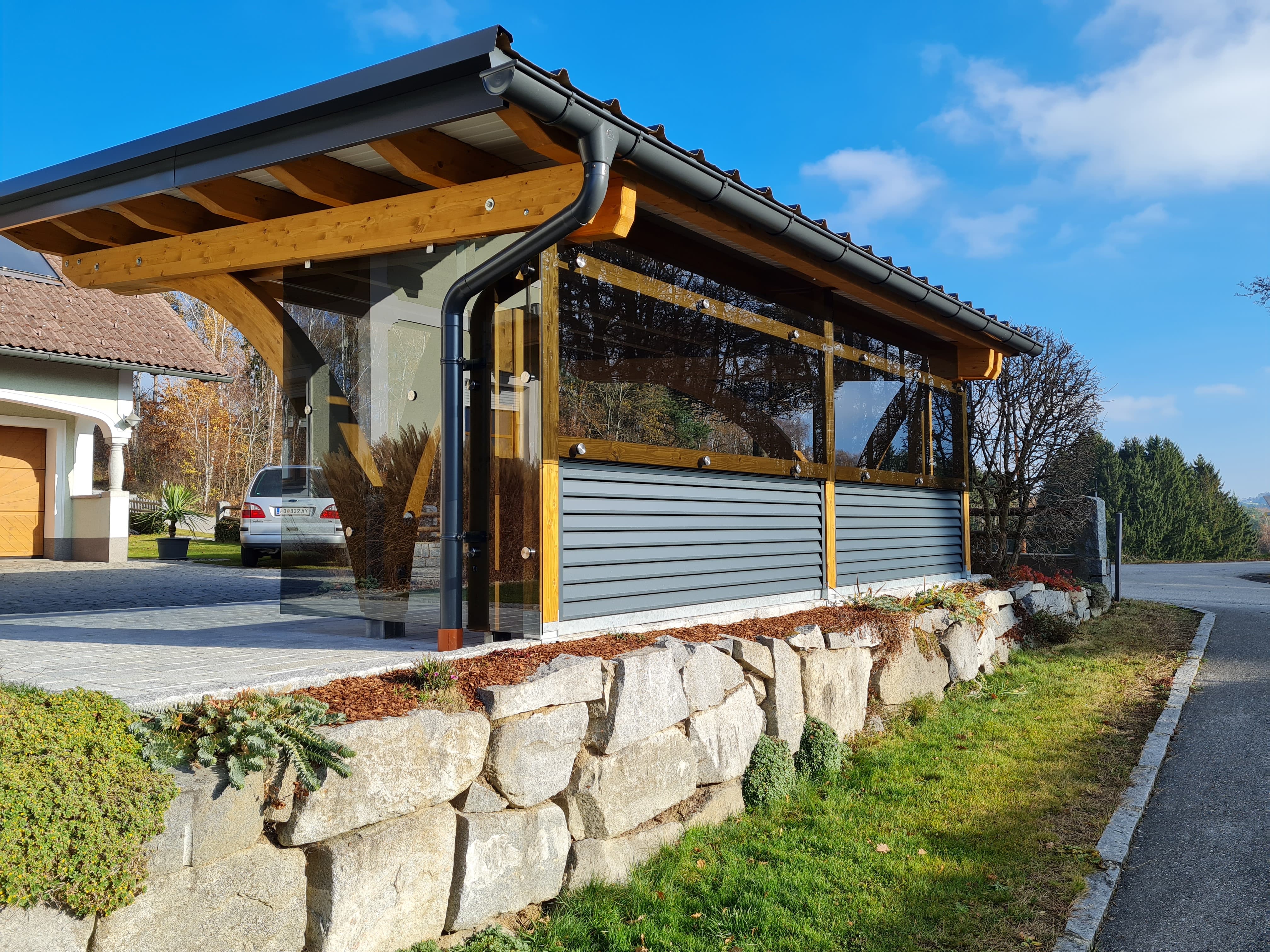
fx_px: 954
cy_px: 476
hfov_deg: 67.3
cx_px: 635
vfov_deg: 53.1
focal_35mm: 26
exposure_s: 1/1428
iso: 50
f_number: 1.8
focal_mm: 5.4
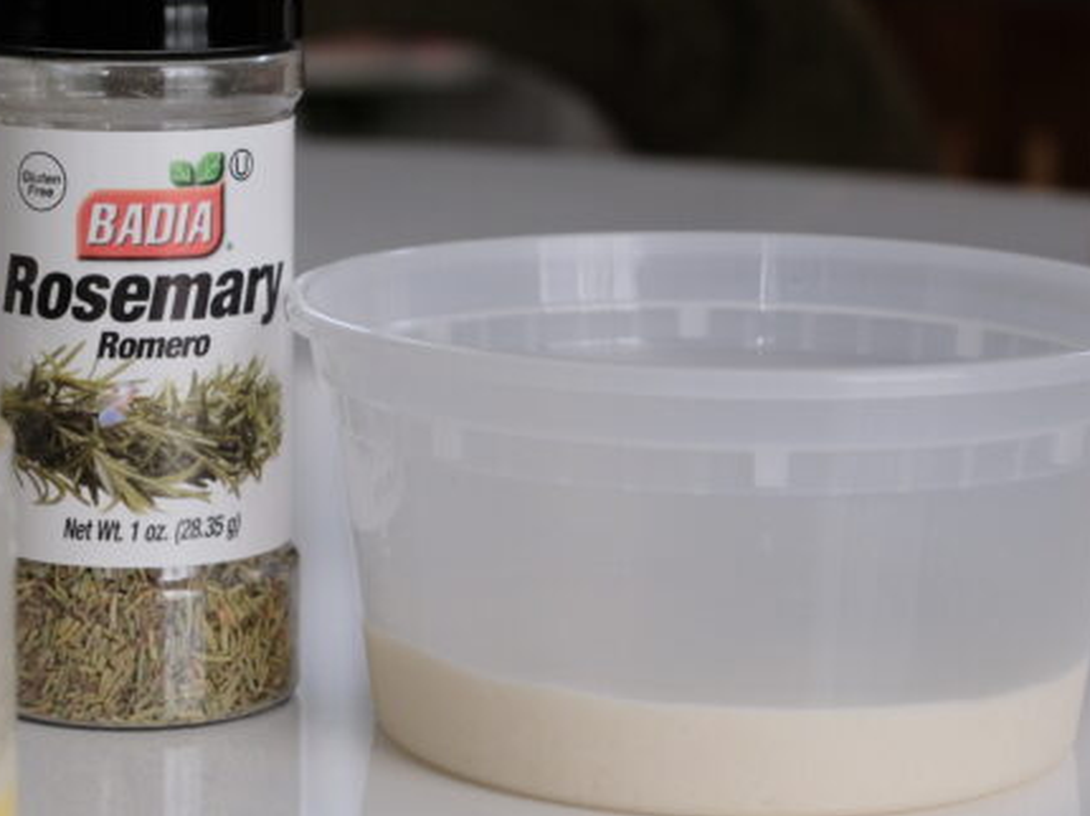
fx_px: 3462
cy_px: 389
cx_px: 167
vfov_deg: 13.4
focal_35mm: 110
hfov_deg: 17.7
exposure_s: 1/100
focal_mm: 32.3
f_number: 4.9
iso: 640
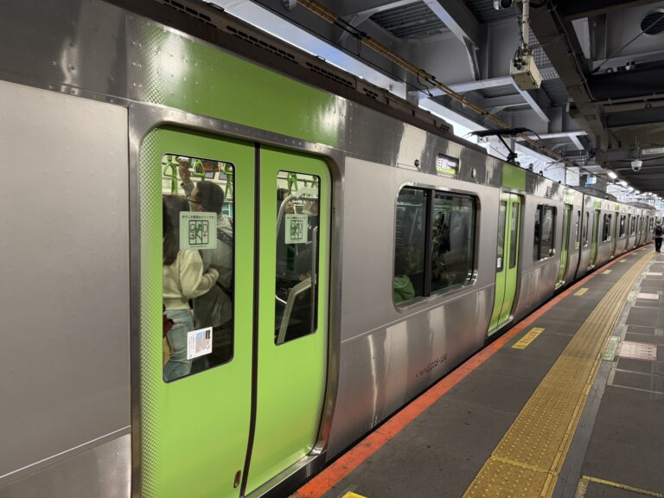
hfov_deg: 71.6
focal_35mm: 24
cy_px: 249
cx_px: 332
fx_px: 460
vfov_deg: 56.8
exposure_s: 1/112
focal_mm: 6.76
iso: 200
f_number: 1.78
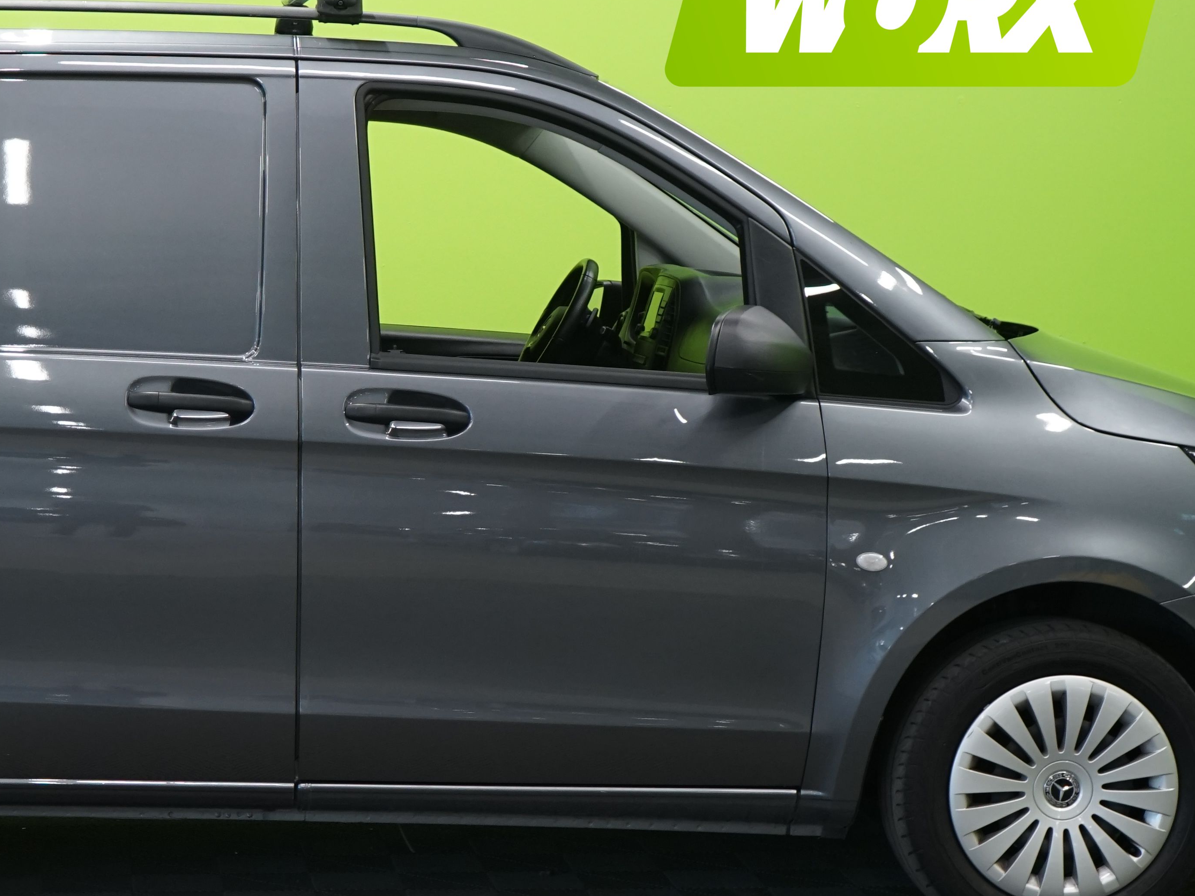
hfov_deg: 21.0
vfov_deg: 16.1
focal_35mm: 92
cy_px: 527
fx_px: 3176
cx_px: 178
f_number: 5.6
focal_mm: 44
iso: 800
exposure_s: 1/50
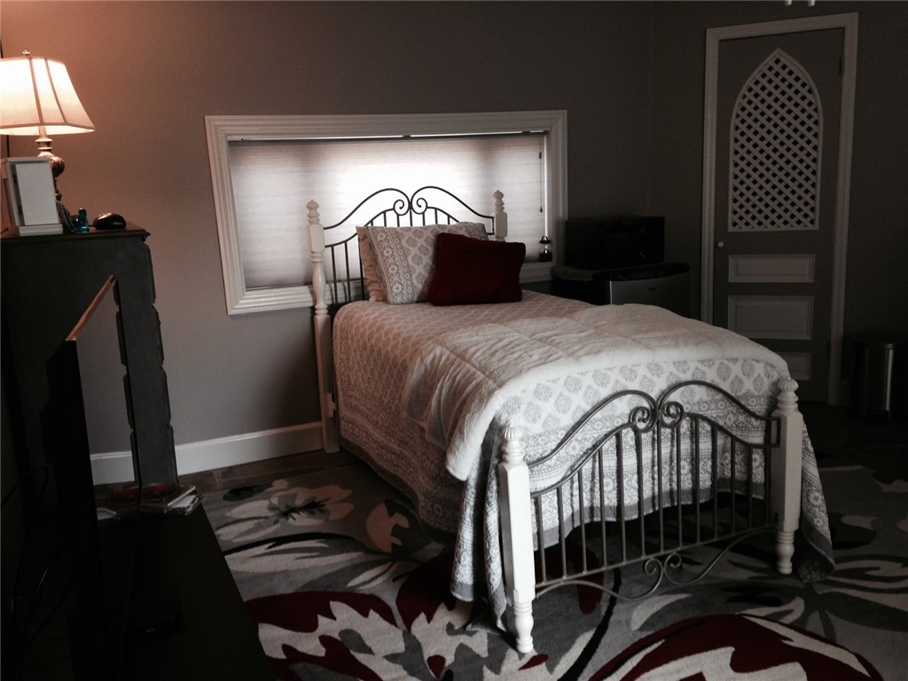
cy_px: 340
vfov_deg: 42.9
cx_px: 454
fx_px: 866
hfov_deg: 55.4
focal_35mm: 33
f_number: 2.4
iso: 64
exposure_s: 1/20
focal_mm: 4.12
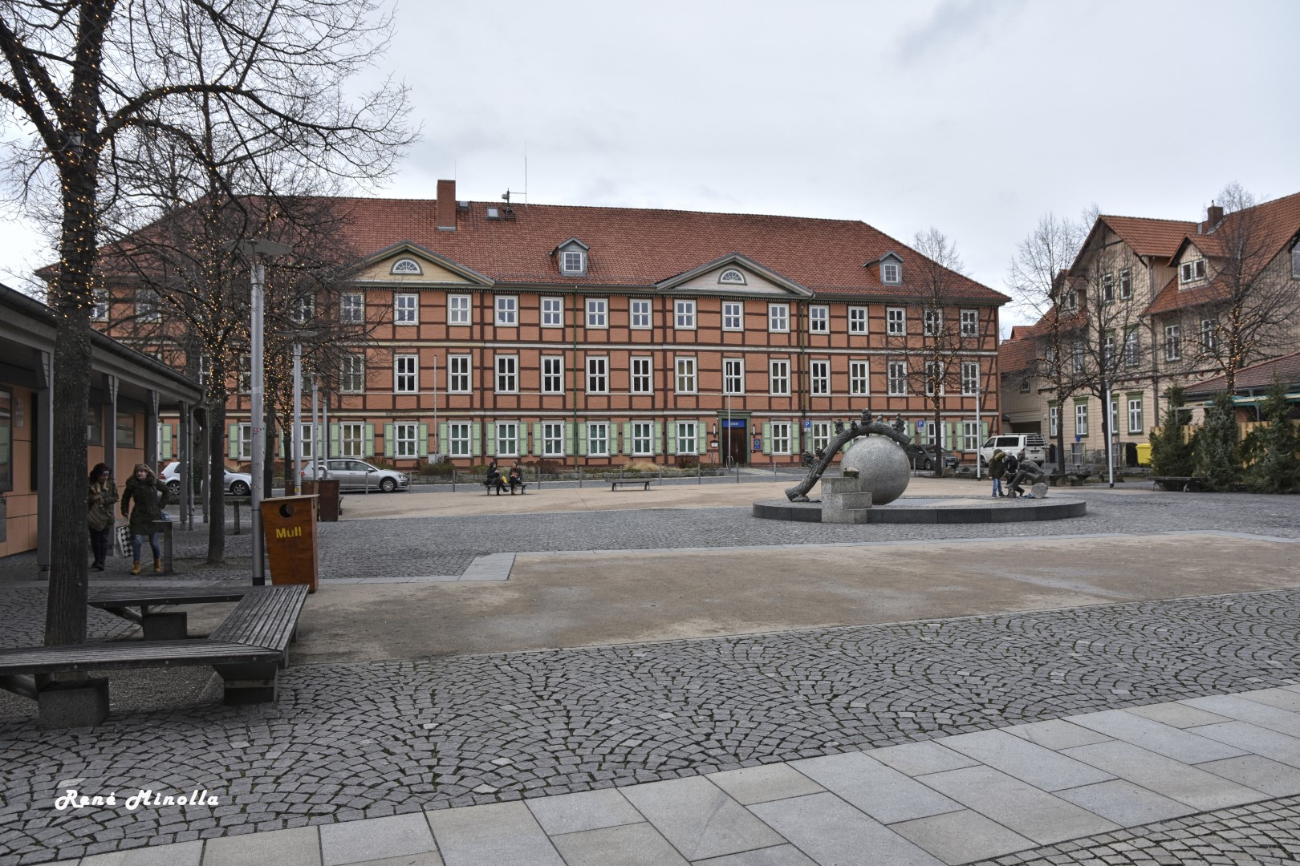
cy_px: 433
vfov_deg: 50.4
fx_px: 921
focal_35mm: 26
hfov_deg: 70.4
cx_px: 650
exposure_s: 1/125
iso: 200
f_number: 5.6
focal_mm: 17
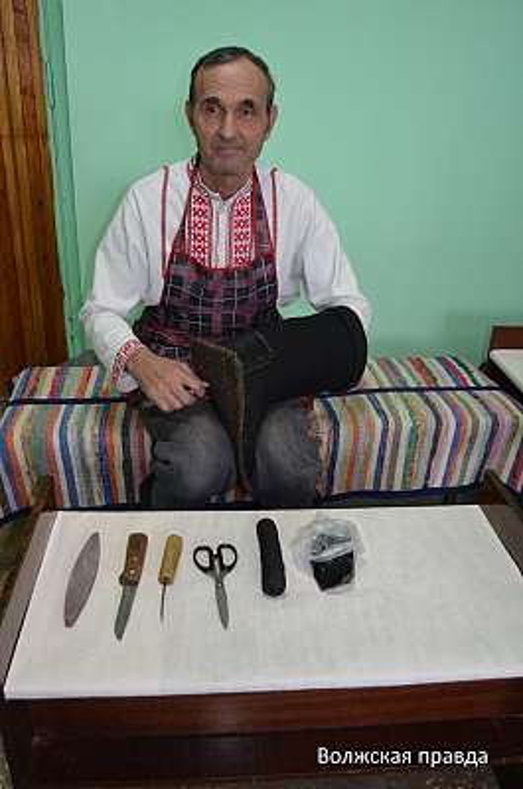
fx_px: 657
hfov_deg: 43.4
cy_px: 394
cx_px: 262
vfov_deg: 62.0
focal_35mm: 30
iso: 560
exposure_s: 1/60
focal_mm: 20
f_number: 3.5
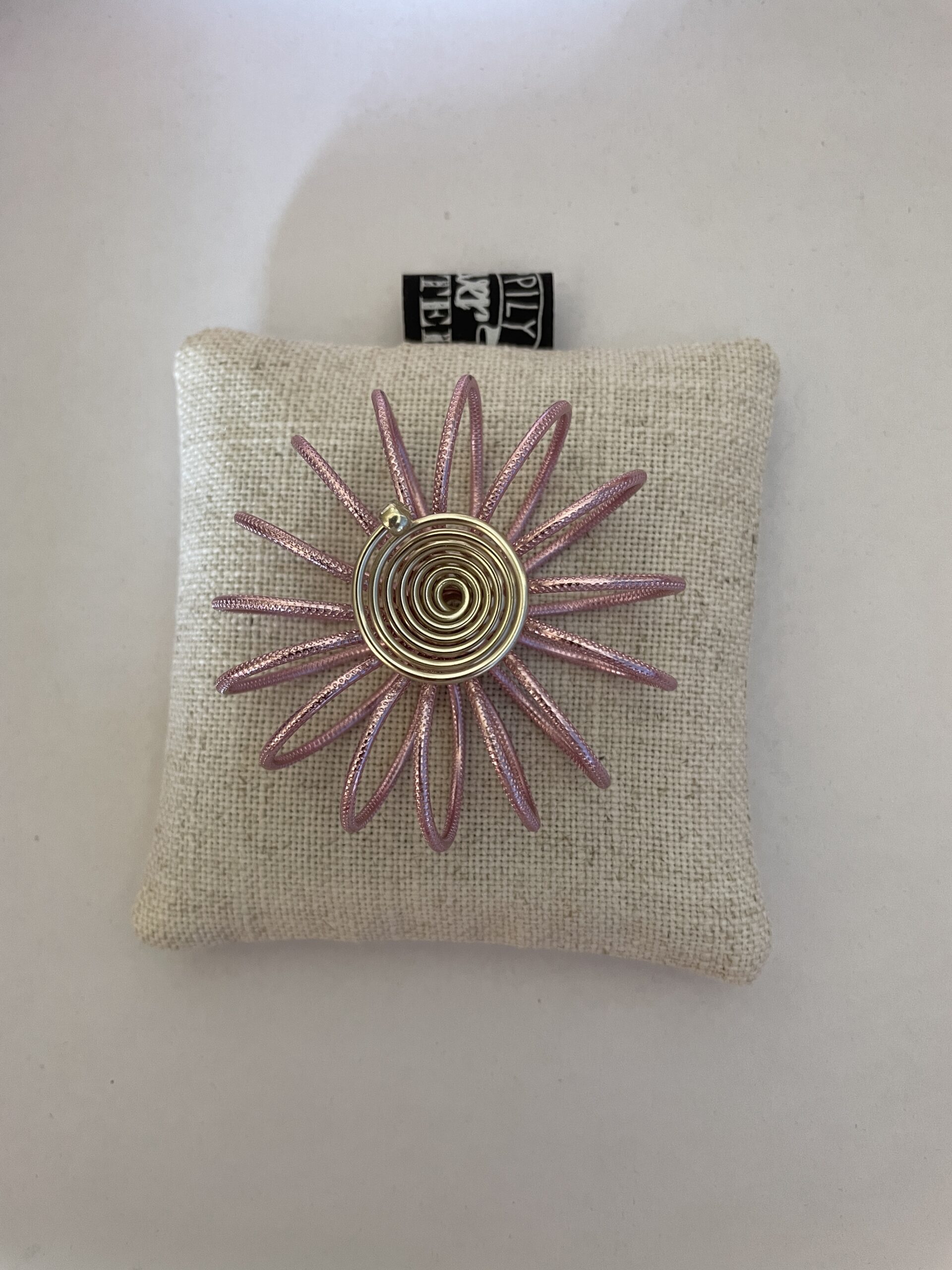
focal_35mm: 26
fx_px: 953
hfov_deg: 53.1
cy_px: 635
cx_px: 476
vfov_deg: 67.3
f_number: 1.6
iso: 125
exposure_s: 1/97
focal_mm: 4.2
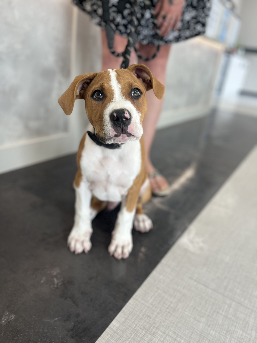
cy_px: 172
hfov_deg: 53.1
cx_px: 128
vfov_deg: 67.3
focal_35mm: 26
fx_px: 257
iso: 64
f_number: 1.6
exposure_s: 1/120
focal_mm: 5.1
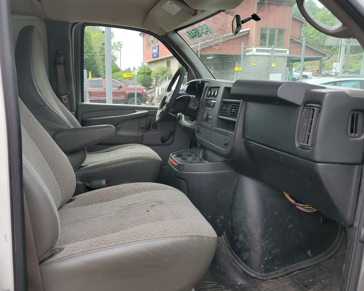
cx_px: 159
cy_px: 152
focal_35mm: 30
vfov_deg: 48.5
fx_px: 323
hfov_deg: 58.6
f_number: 1.5
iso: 50
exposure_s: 1/526
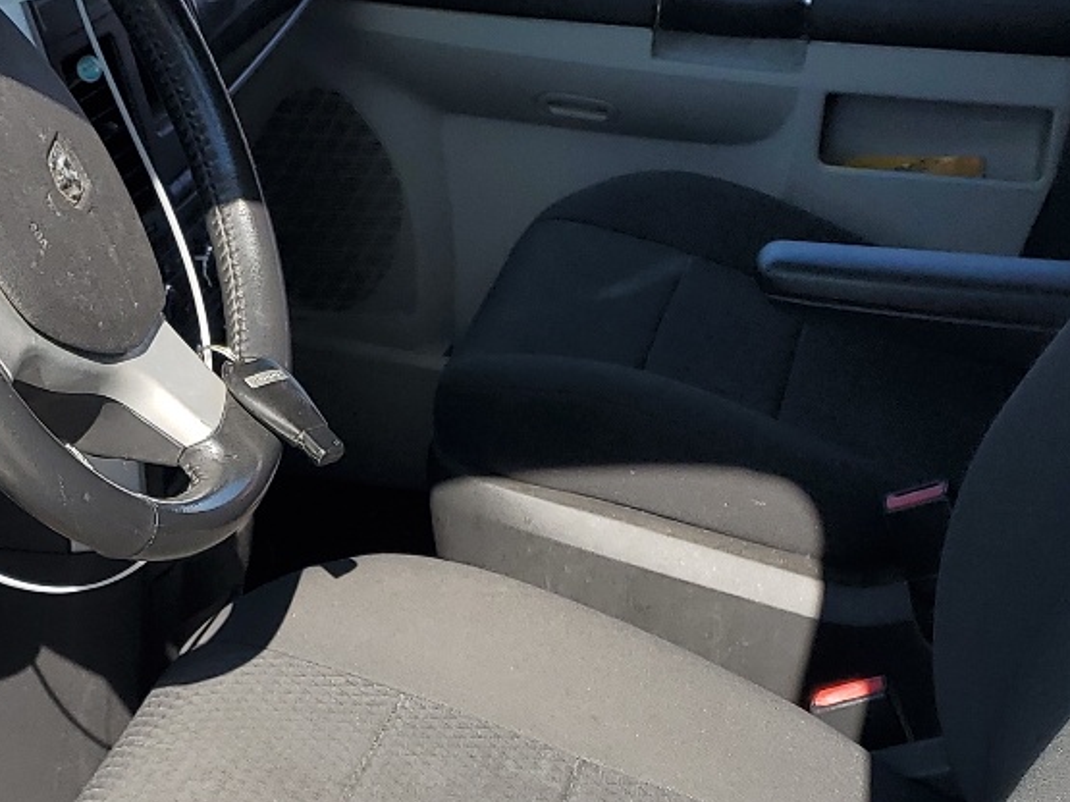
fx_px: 2318
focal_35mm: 75
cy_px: 628
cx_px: 347
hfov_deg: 25.8
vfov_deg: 19.5
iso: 50
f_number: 1.5
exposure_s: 1/2000
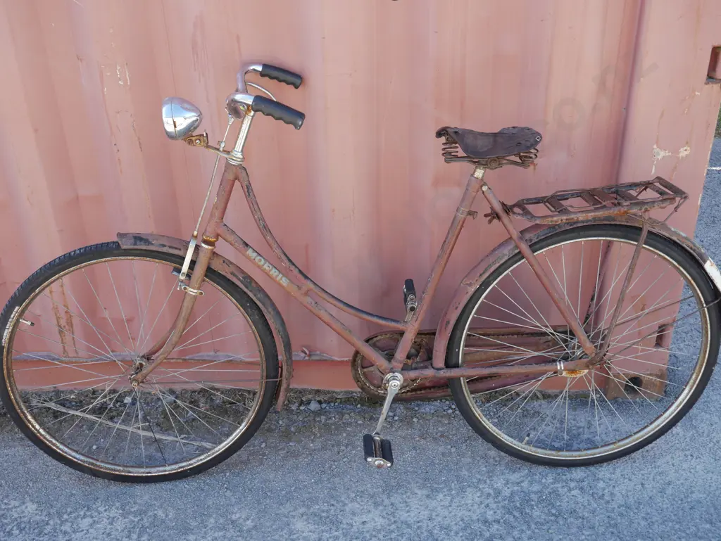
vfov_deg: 37.8
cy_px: 270
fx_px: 792
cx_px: 360
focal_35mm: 38
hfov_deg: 49.0
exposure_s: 1/125
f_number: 5
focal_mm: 19
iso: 200
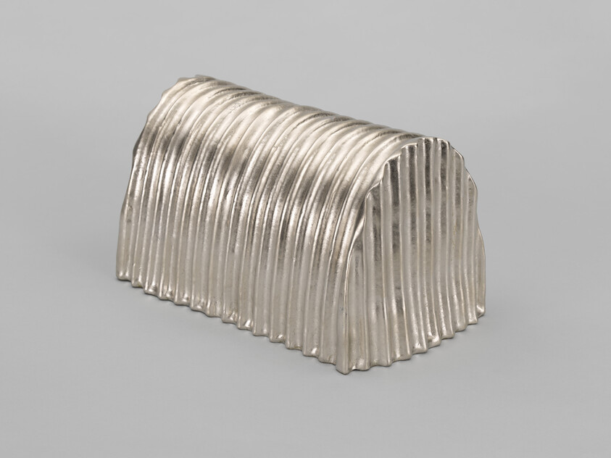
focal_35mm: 77
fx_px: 1359
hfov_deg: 25.3
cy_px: 229
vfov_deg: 19.1
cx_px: 306
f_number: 16
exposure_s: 1/125
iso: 64
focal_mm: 120
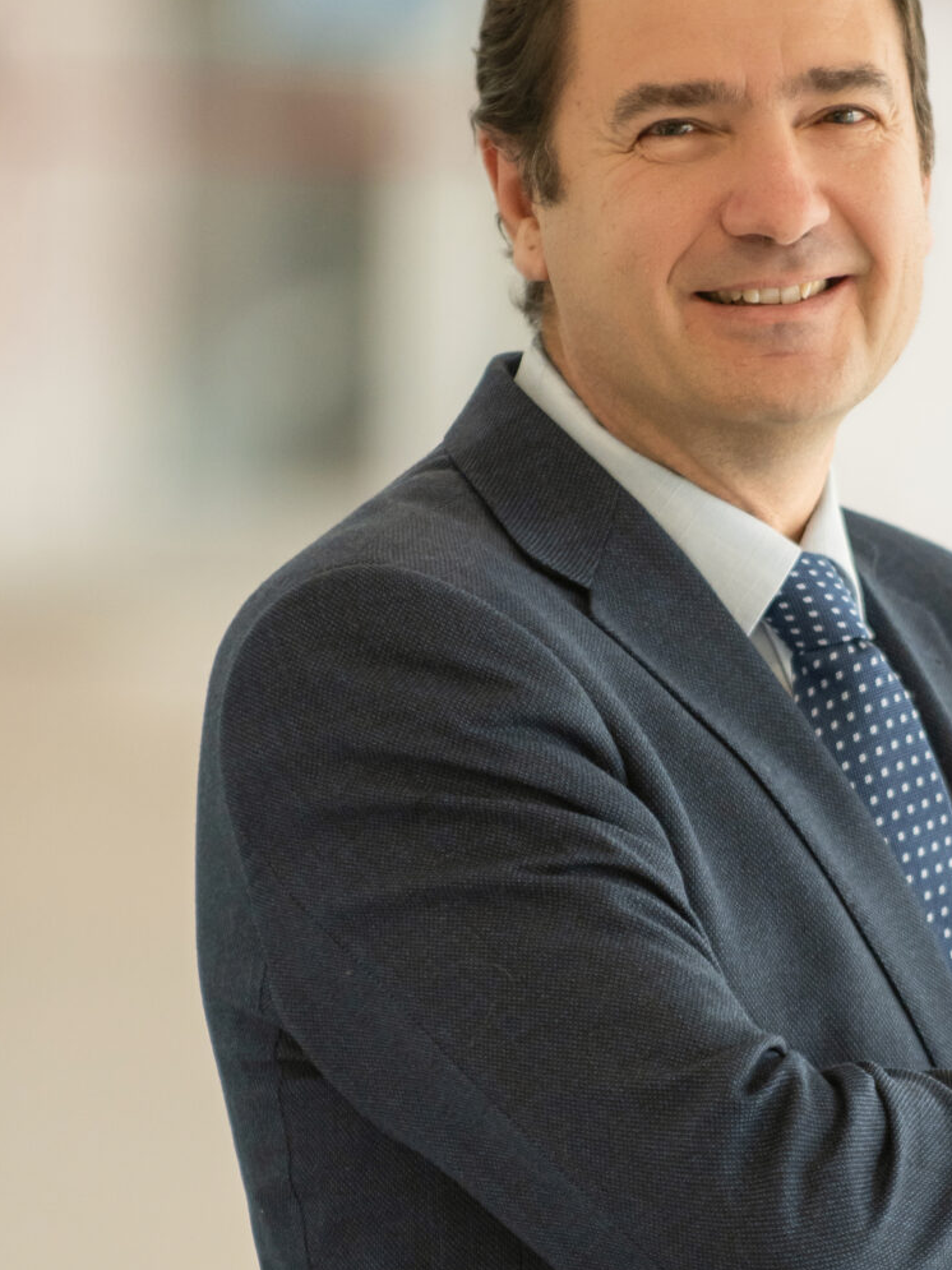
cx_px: 820
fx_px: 18155
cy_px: 835
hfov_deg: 3.0
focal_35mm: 495
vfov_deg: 4.0
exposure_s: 1/125
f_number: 2.8
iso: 400
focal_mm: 200
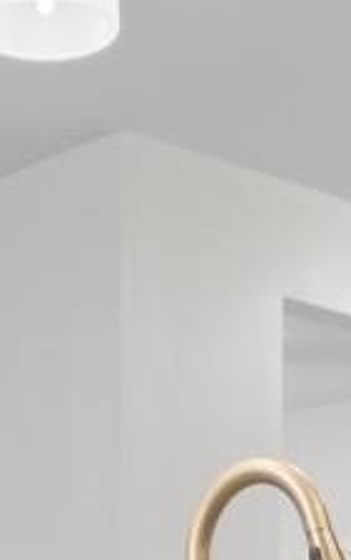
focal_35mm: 110
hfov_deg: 11.7
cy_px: 796
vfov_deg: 17.4
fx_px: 1680
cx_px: -55
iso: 100
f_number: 4.5
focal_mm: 10
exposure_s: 10
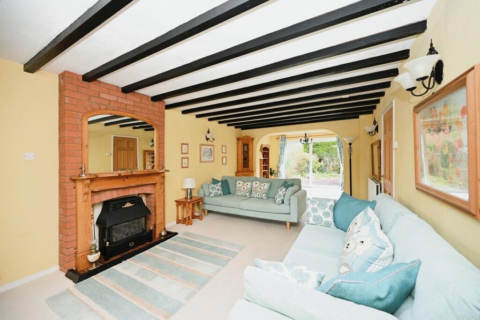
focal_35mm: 14
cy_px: 160
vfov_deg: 81.2
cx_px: 240
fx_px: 187
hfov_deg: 104.2
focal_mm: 14
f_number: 4
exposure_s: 1/60
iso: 640
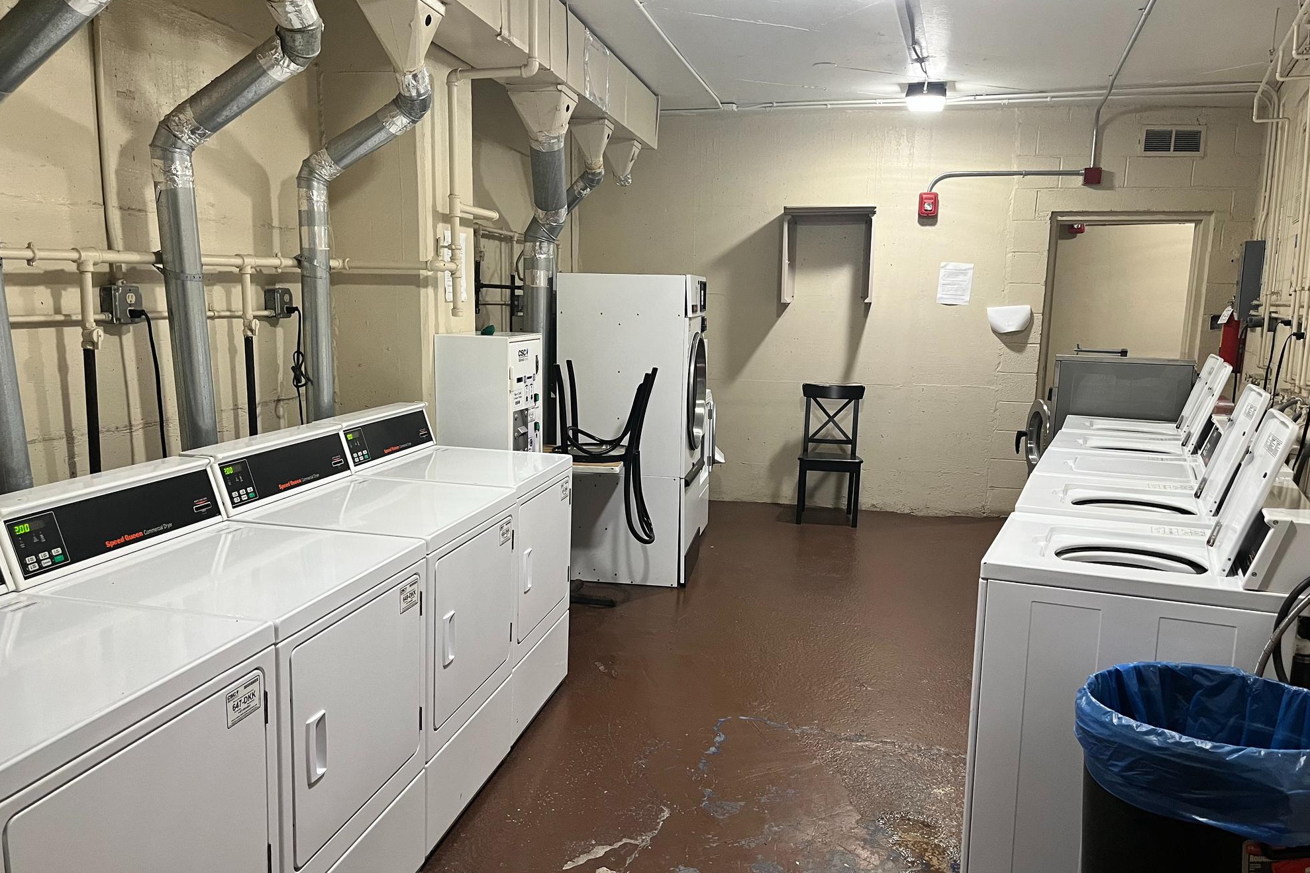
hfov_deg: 65.5
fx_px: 1019
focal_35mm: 28
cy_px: 479
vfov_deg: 46.3
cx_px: 649
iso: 200
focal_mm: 5.1
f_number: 1.6
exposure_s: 1/60
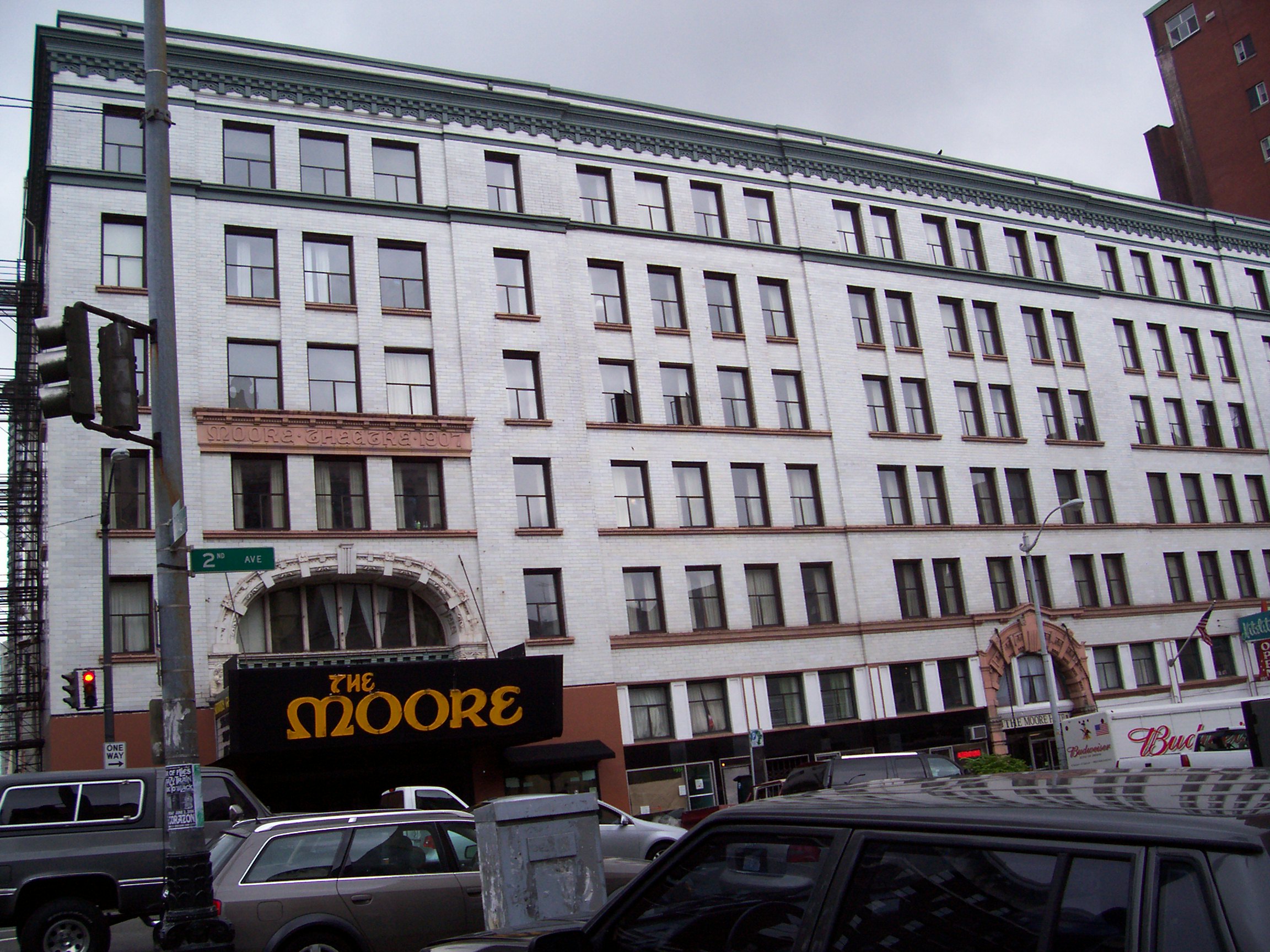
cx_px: 635
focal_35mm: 34
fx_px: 1247
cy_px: 476
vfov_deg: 41.8
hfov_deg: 54.0
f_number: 2.7
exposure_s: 1/613
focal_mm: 5.6
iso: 80
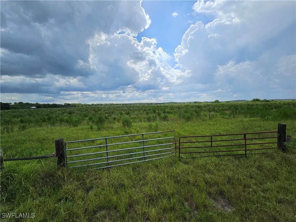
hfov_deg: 106.2
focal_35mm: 13
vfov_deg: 89.9
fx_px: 111
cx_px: 148
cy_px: 111
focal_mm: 2.2
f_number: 2.2
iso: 50
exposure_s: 1/4165
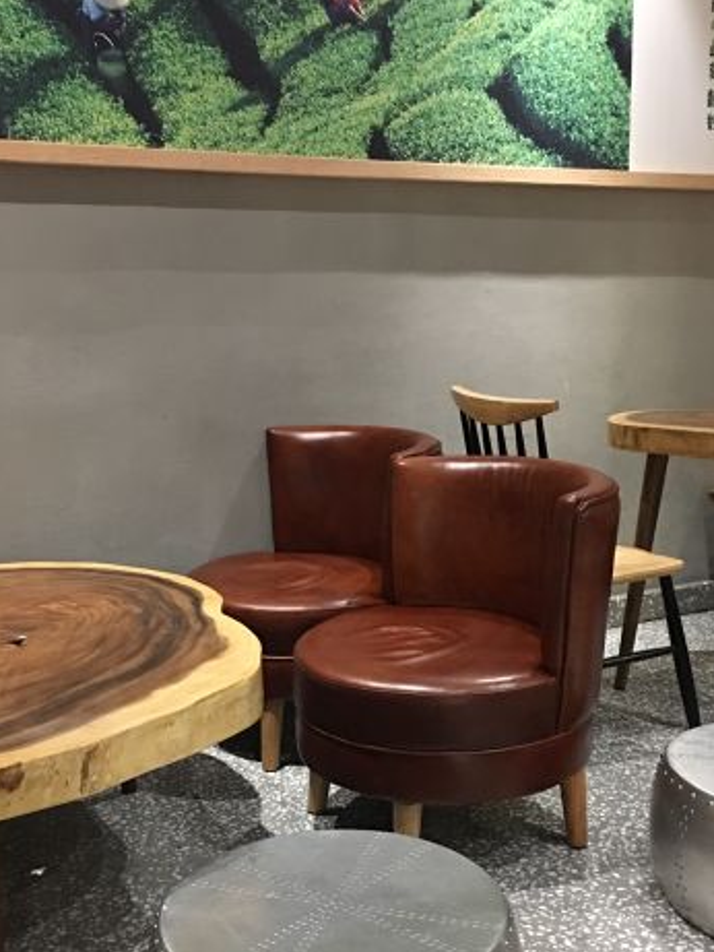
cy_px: 520
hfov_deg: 32.9
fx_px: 1210
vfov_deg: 42.9
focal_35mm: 44
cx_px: 370
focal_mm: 4.15
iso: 125
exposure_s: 1/8
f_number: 2.2
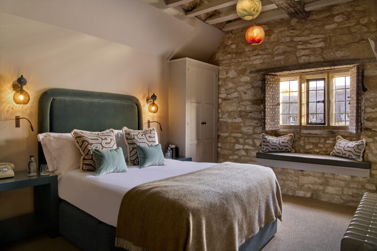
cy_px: 126
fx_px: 251
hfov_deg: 73.8
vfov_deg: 53.1
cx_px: 188
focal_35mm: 24
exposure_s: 1/2
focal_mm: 24
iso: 200
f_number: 11
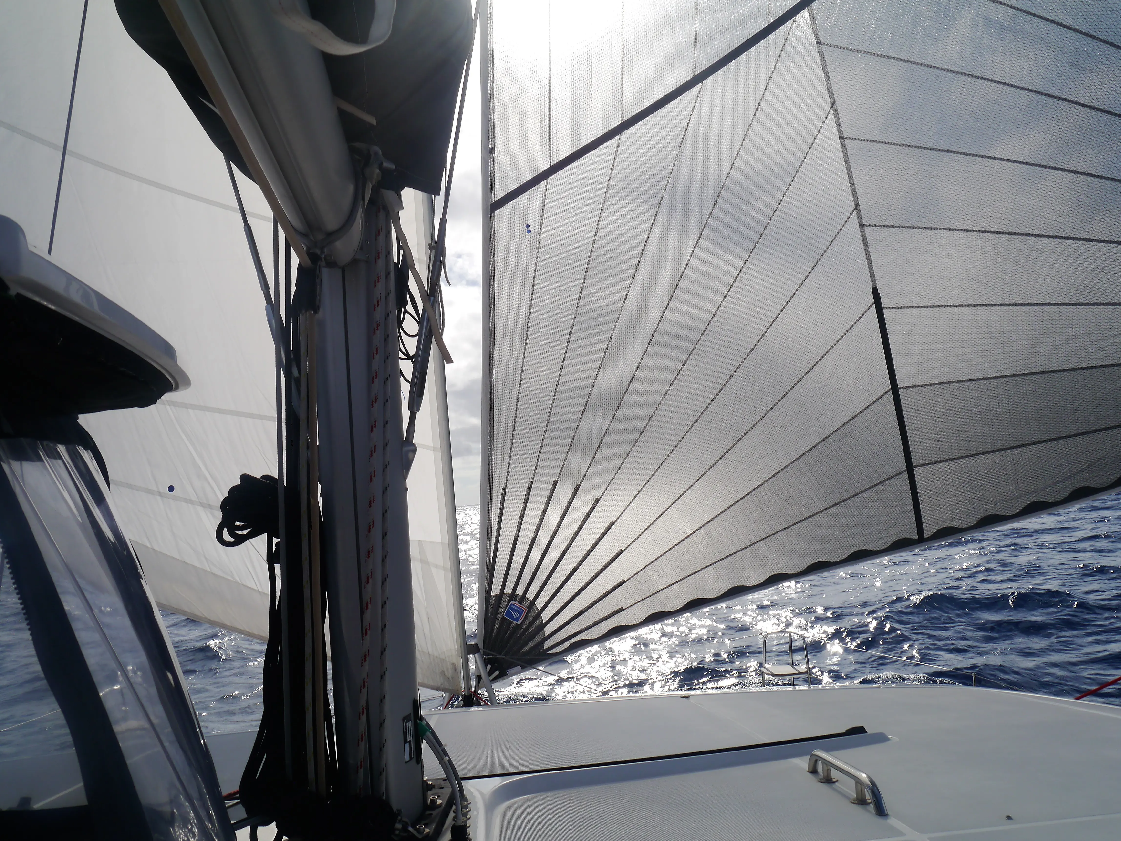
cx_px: 560
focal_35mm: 30
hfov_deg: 59.9
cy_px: 420
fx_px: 972
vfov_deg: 46.8
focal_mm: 15
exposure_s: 1/640
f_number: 10
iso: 160
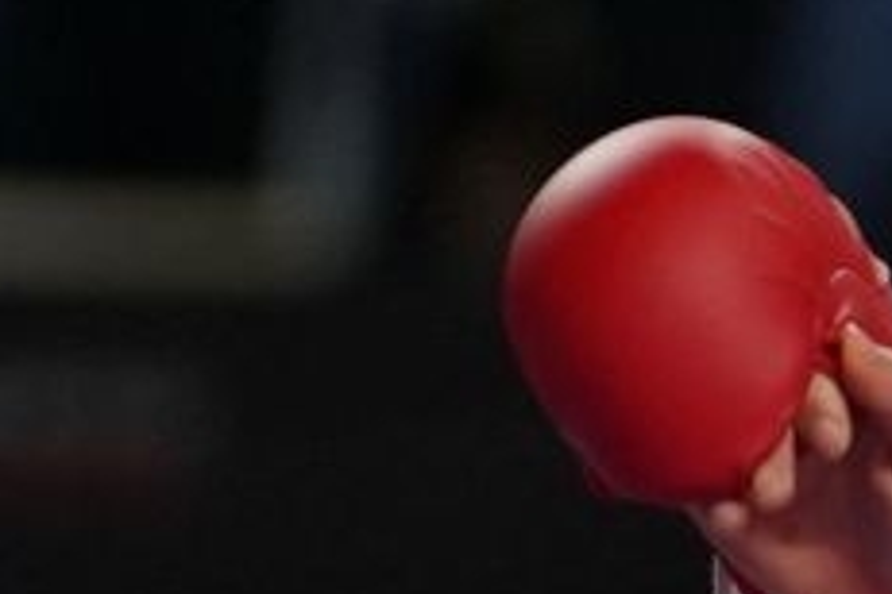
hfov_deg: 0.9
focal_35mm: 2302
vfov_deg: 0.6
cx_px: 537
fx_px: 57034
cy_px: 436
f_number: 2.8
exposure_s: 1/1000
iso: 800
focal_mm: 197
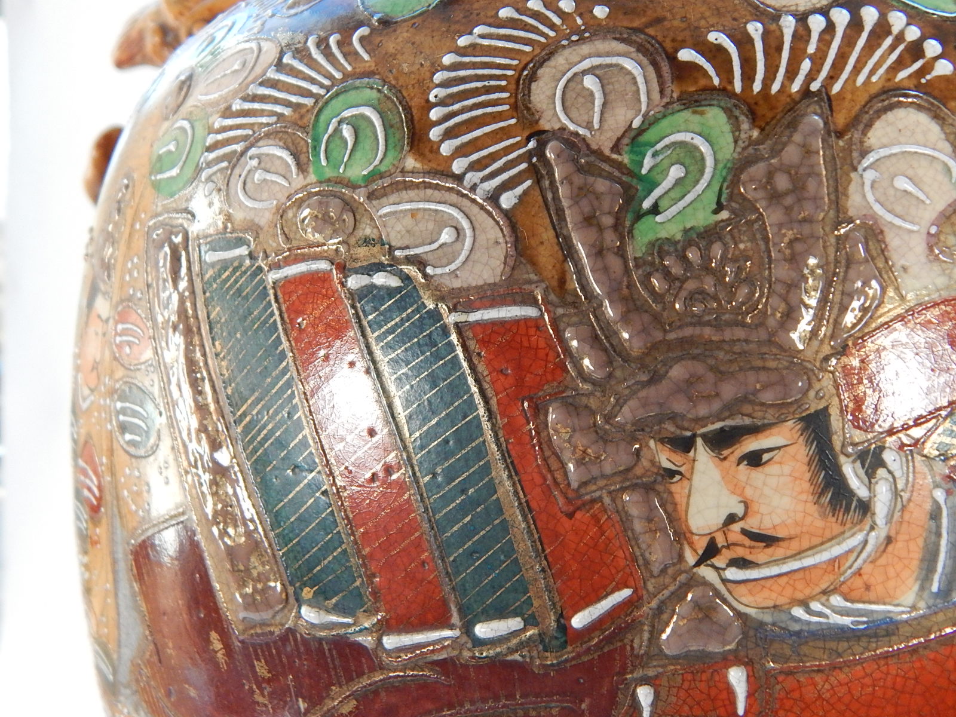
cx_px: 478
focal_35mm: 31
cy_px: 358
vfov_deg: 45.4
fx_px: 856
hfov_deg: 58.4
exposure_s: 1/200
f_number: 3.2
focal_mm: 5.6
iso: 400
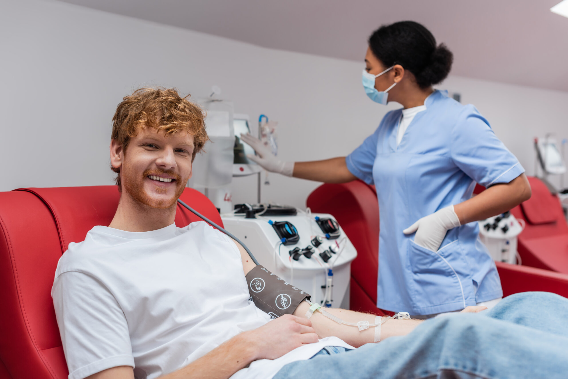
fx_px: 789
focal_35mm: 50
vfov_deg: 27.0
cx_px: 284
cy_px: 190
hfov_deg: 39.6
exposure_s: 1/160
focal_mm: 50
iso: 200
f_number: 3.5
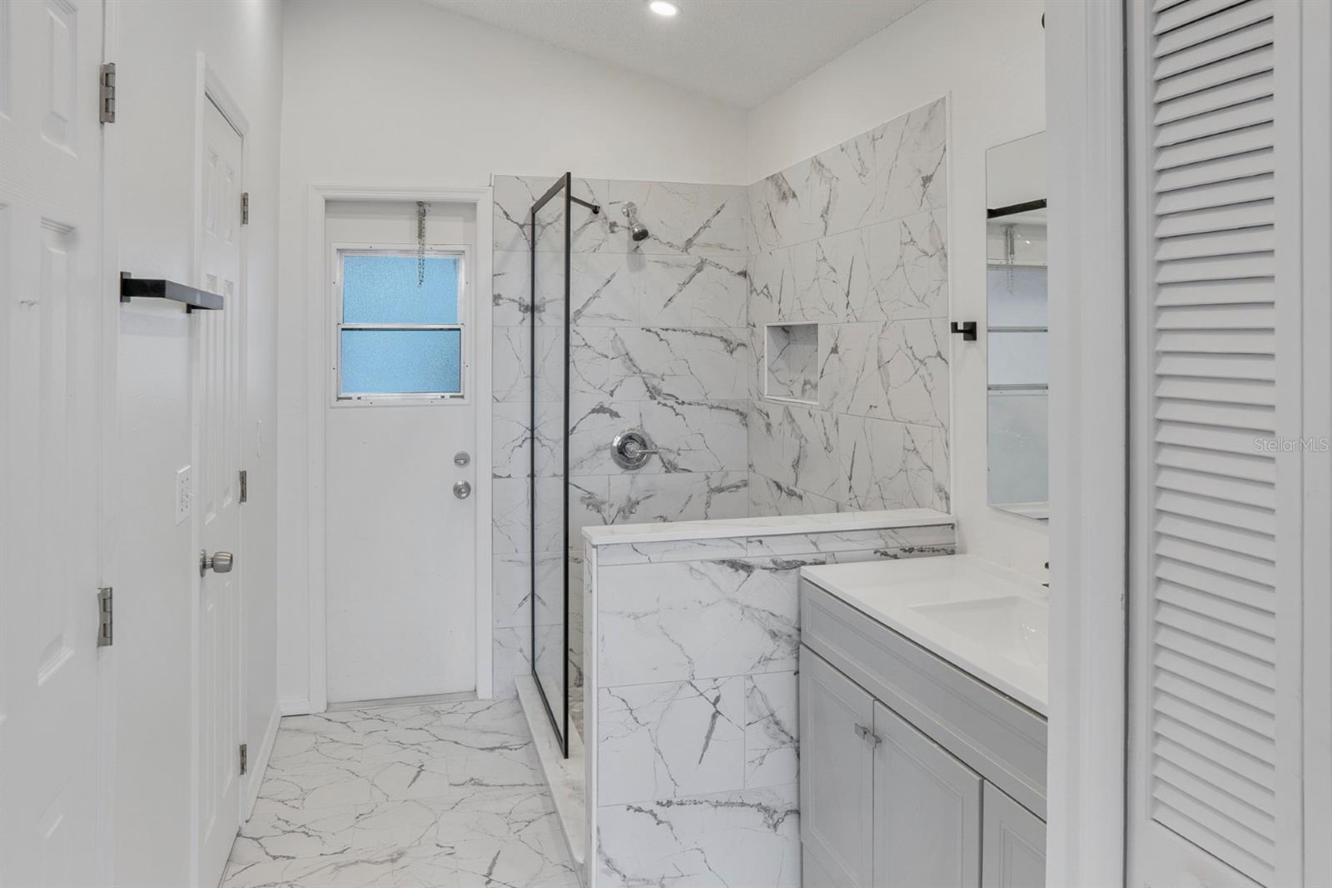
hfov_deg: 73.8
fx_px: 888
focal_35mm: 24
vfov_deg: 53.1
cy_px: 444
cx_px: 666
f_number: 7.1
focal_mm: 16
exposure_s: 1/6
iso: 200
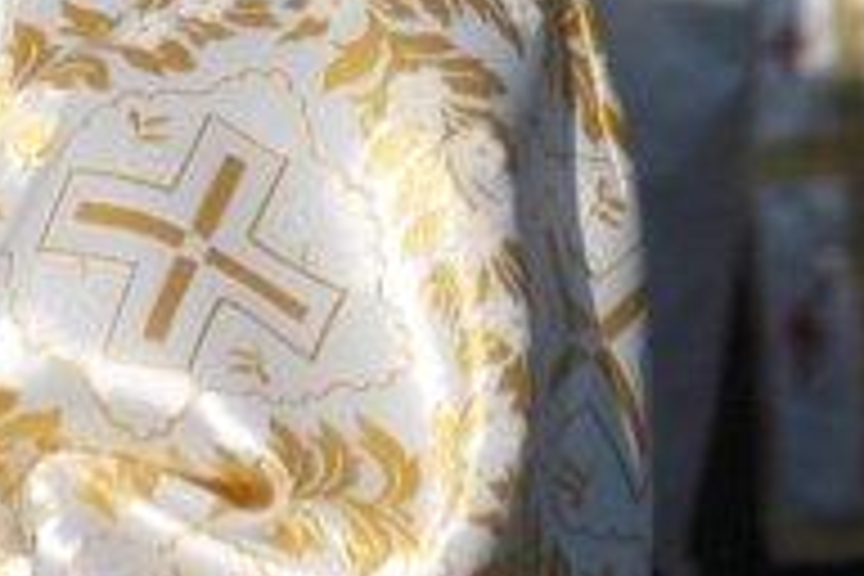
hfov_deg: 2.5
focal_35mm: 816
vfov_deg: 1.7
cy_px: -549
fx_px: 19582
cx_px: -886
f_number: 8
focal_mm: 112
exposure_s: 1/1000
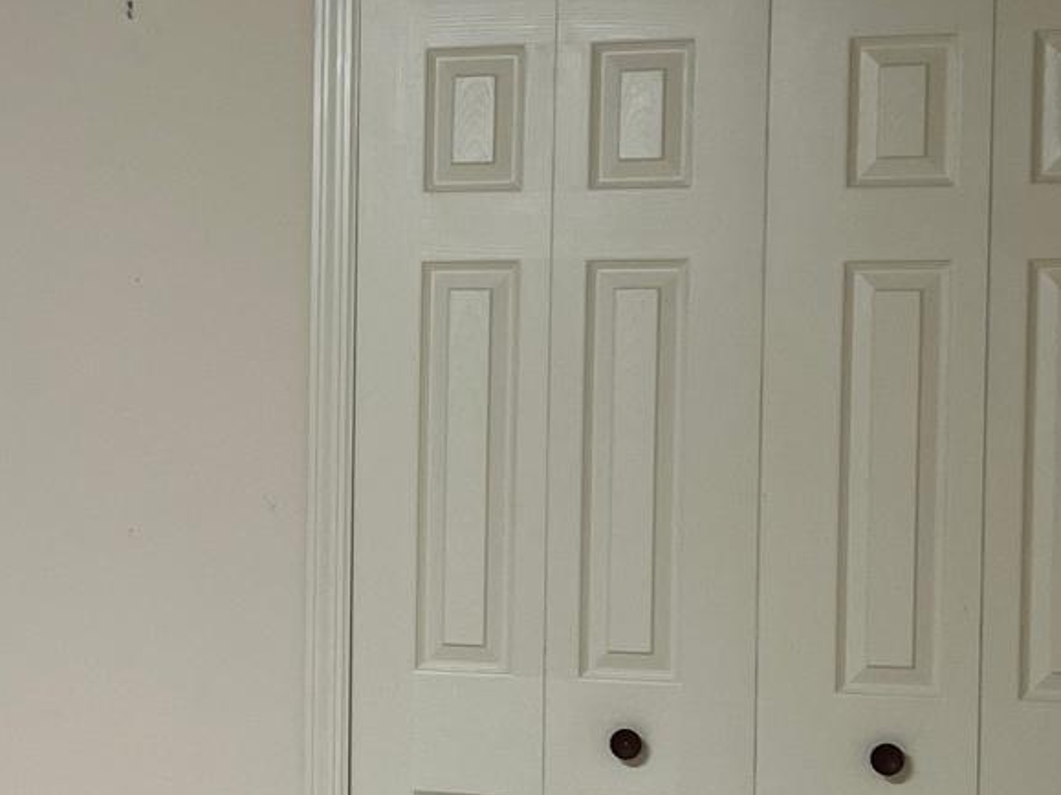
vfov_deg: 16.0
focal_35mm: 92
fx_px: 2819
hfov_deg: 20.9
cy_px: 493
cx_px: 114
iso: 125
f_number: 1.5
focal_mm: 5.7
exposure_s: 1/60
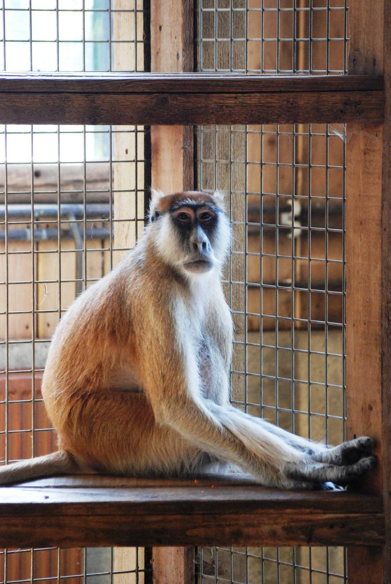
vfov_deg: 9.1
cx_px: 196
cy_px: 292
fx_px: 3655
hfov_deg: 6.1
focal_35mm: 225
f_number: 4.5
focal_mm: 150
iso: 1600
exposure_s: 1/250
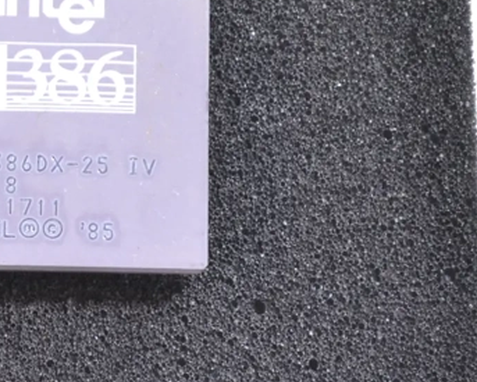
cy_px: 242
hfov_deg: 8.4
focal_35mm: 225
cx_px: -202
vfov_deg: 6.9
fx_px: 3184
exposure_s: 1/13
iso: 800
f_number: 5.6
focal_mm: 55
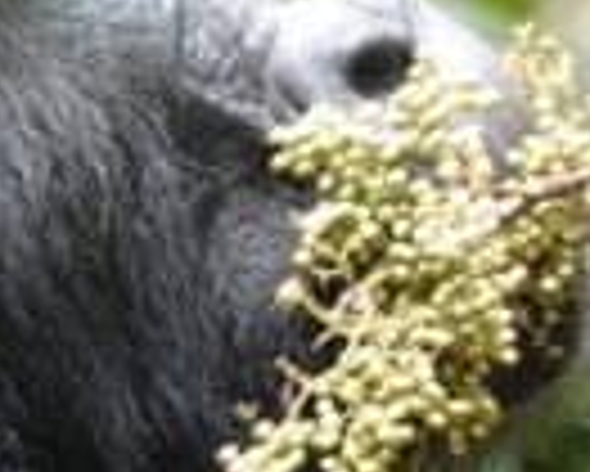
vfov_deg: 1.3
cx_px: 149
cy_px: 238
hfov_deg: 1.6
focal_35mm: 1190
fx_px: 20795
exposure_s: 1/100
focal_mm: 101.58
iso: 800
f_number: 4
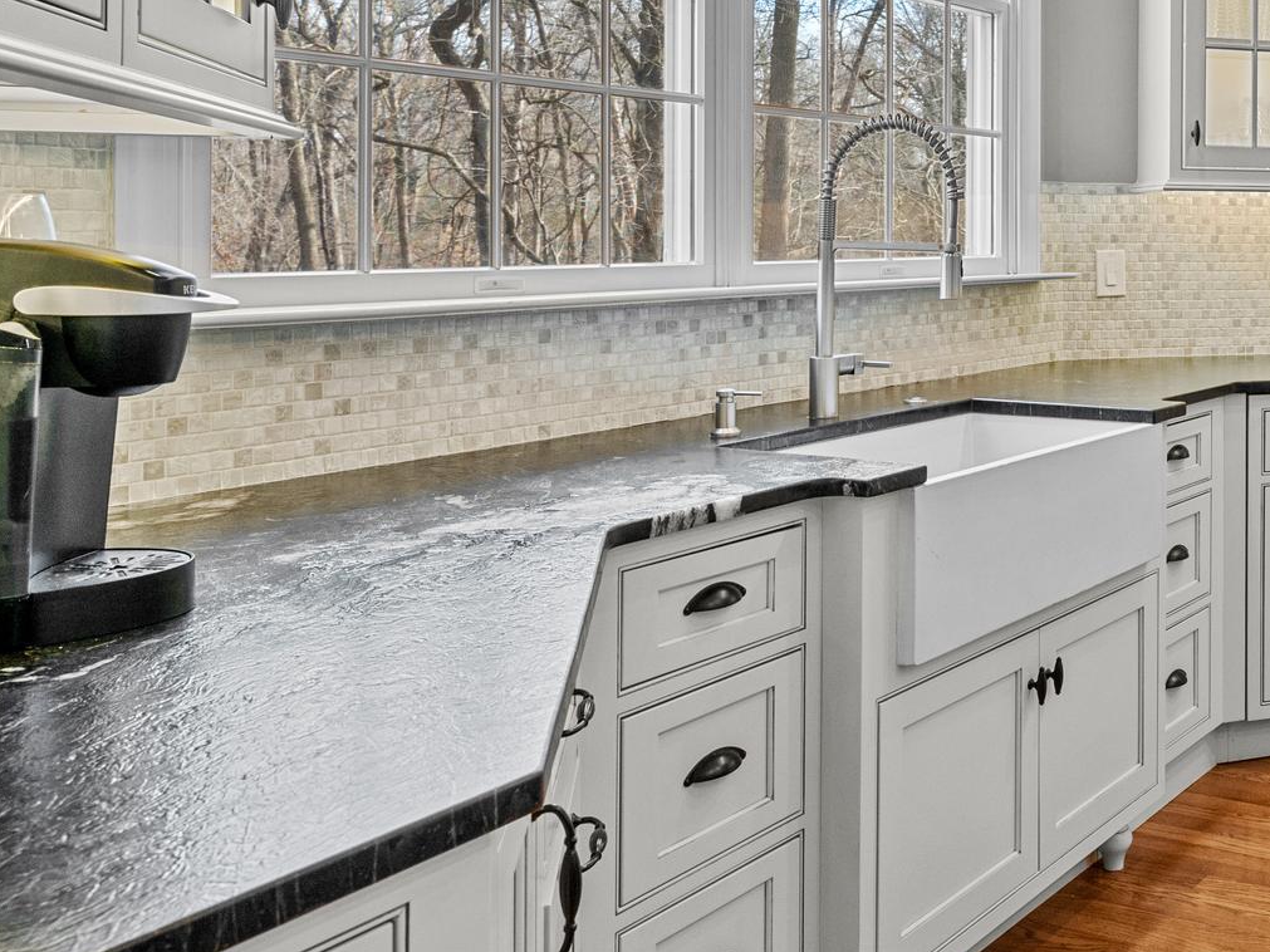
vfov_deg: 37.8
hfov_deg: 42.9
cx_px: 1279
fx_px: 1357
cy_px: 253
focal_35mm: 37
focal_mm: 19
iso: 500
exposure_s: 1/15
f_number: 8
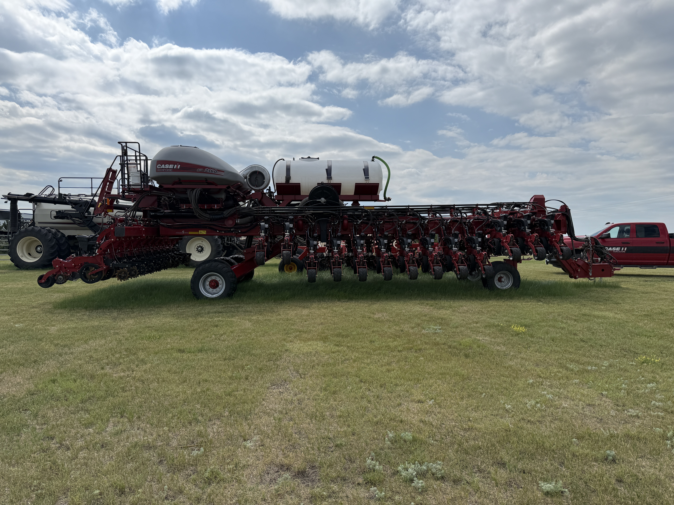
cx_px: 337
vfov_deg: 56.8
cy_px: 252
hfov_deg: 71.6
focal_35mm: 24
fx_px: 467
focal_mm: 6.76
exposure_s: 1/10309
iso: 80
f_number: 1.78
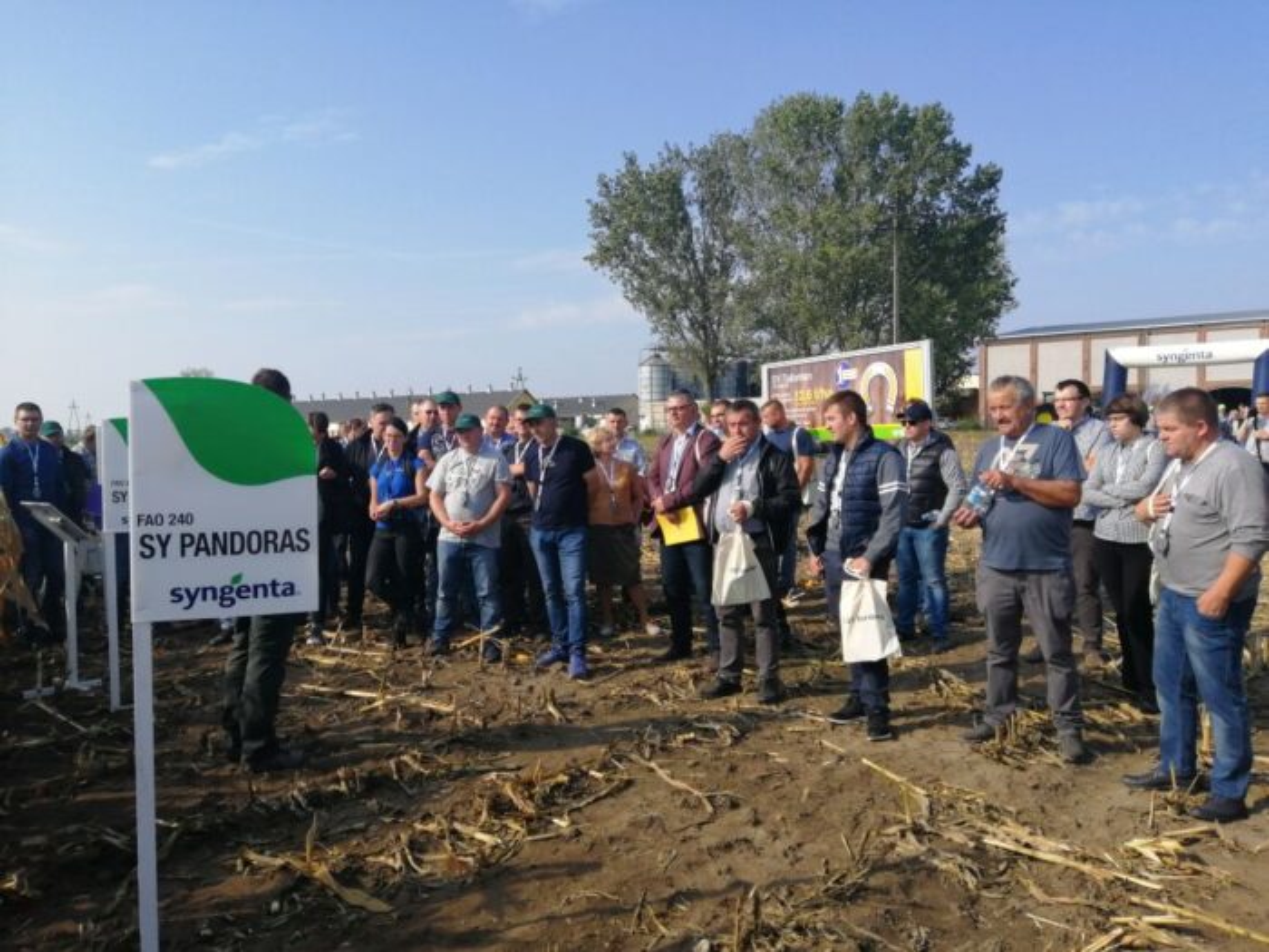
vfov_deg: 53.1
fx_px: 953
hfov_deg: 67.3
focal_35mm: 26
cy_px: 476
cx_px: 634
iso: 50
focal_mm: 3.6
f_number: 1.8
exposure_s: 1/1835
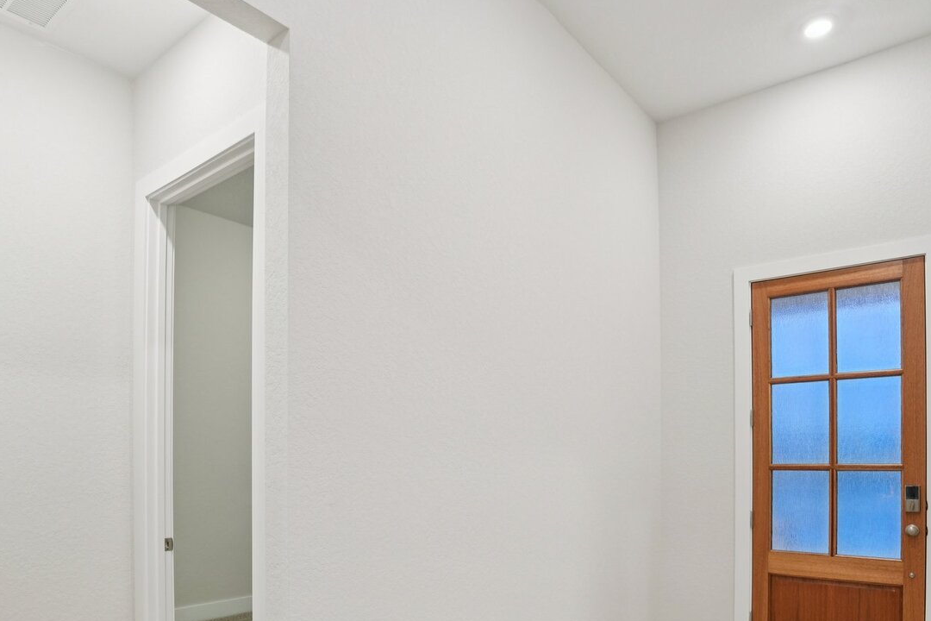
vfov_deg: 51.0
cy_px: 462
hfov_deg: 73.7
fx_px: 621
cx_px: 434
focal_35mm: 24
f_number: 8
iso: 400
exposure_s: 1/8
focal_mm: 16
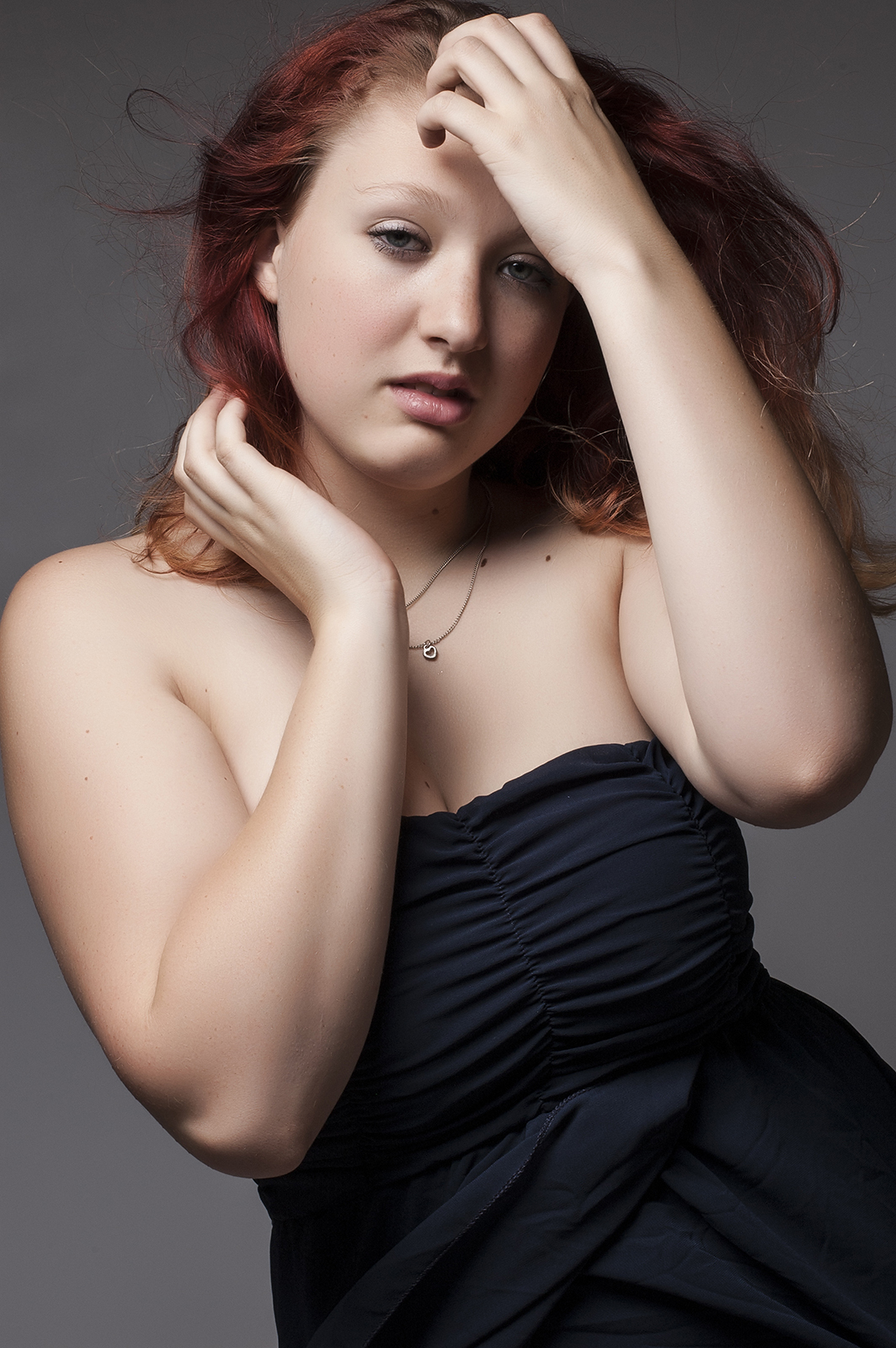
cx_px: 448
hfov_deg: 18.2
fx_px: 2805
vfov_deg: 27.0
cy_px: 674
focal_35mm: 75
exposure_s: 1/500
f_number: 16
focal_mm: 50
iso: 200
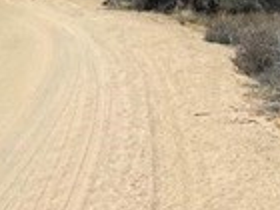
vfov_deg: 12.8
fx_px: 922
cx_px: 14
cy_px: -10
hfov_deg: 17.0
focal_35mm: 114
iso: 32
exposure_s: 1/6993
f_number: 1.6
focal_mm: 5.1
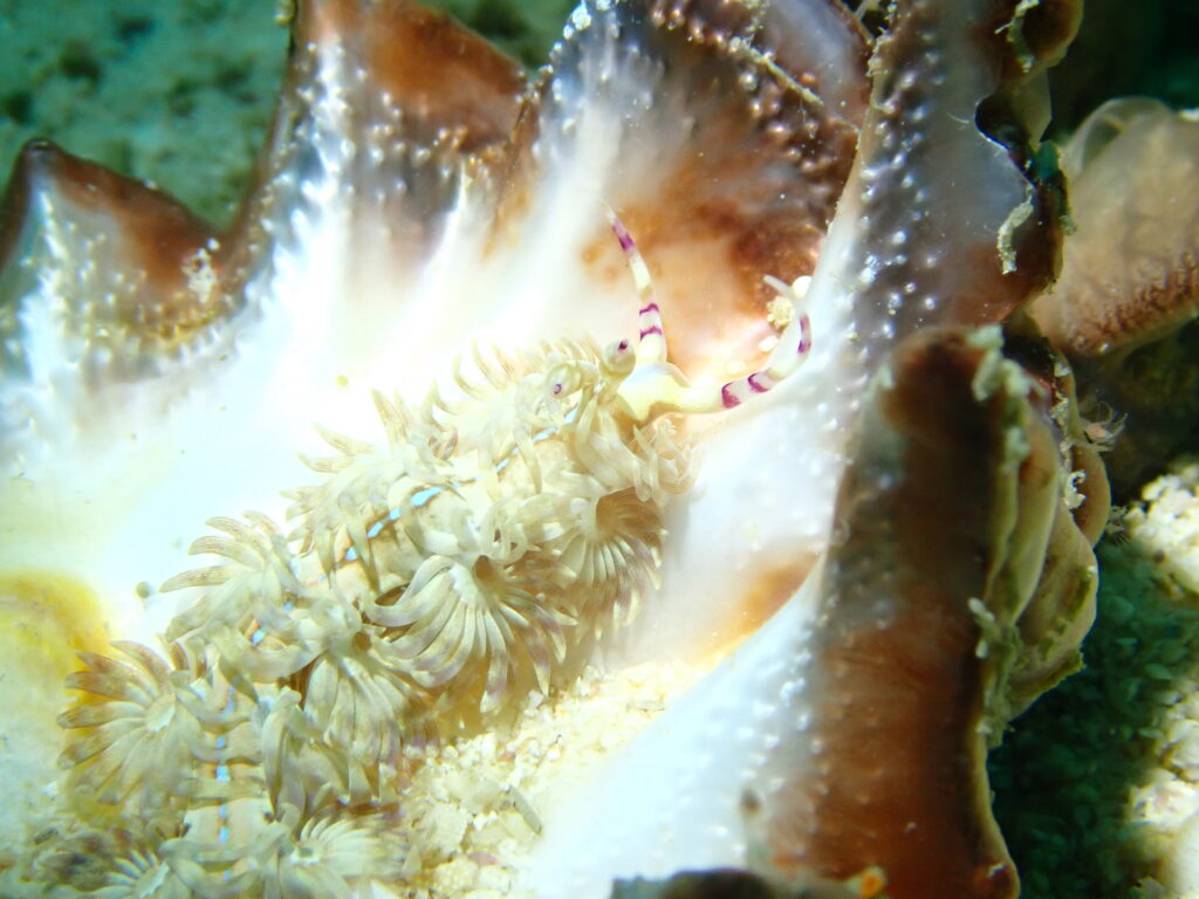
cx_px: 600
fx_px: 3464
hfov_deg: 19.6
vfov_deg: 14.8
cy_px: 450
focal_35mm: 100
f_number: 6.3
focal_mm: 18
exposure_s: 1/200
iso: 400
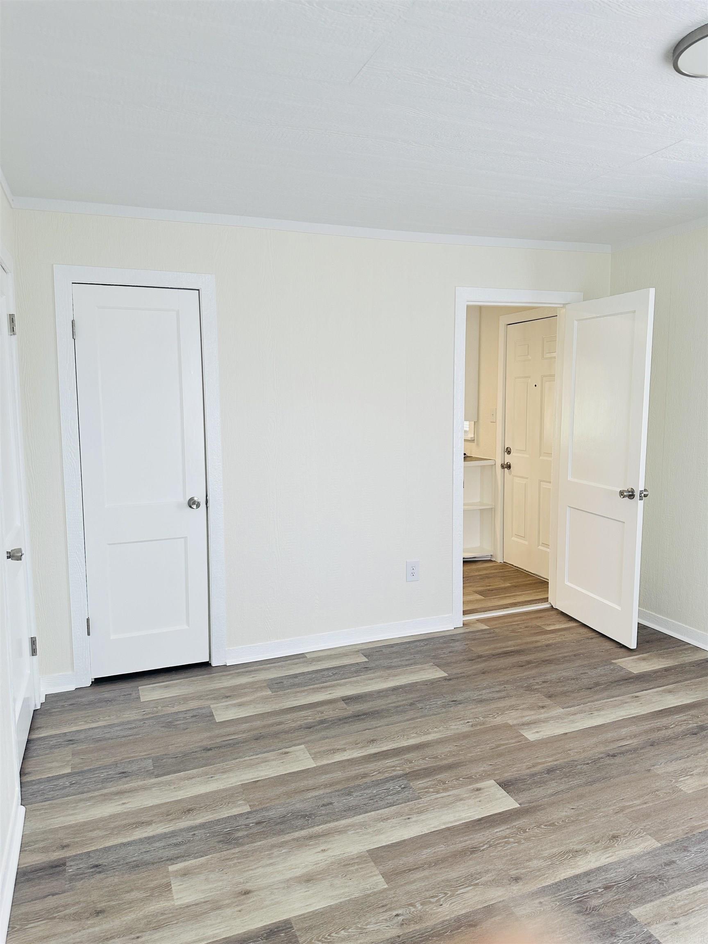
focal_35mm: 24
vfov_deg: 71.6
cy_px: 472
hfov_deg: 56.8
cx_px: 354
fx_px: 654
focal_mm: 6.86
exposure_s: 1/121
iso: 125
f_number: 1.78
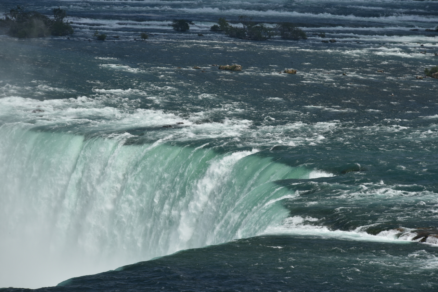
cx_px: 219
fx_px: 2312
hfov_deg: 10.8
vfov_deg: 7.2
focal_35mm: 190
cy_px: 146
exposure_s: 1/400
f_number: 10
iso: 100
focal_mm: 190
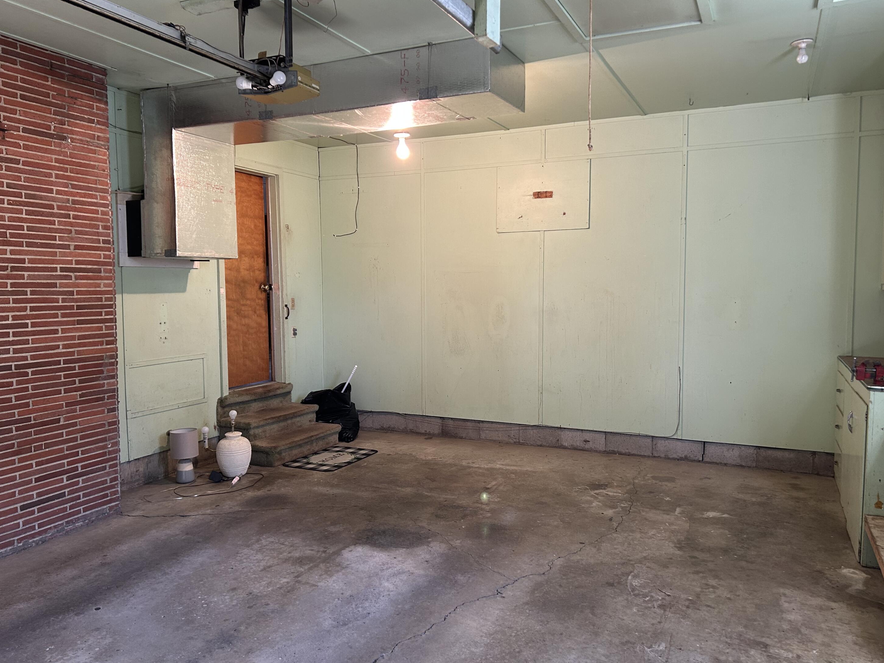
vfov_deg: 51.4
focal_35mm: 27
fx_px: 690
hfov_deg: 65.3
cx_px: 438
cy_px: 322
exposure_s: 1/60
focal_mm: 5.7
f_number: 1.5
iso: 125
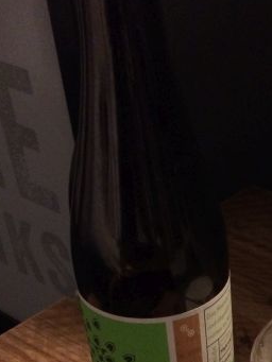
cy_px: 344
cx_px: 277
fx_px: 712
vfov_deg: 27.3
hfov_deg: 20.9
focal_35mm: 68
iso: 320
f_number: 2.2
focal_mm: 4.15
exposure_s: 1/25
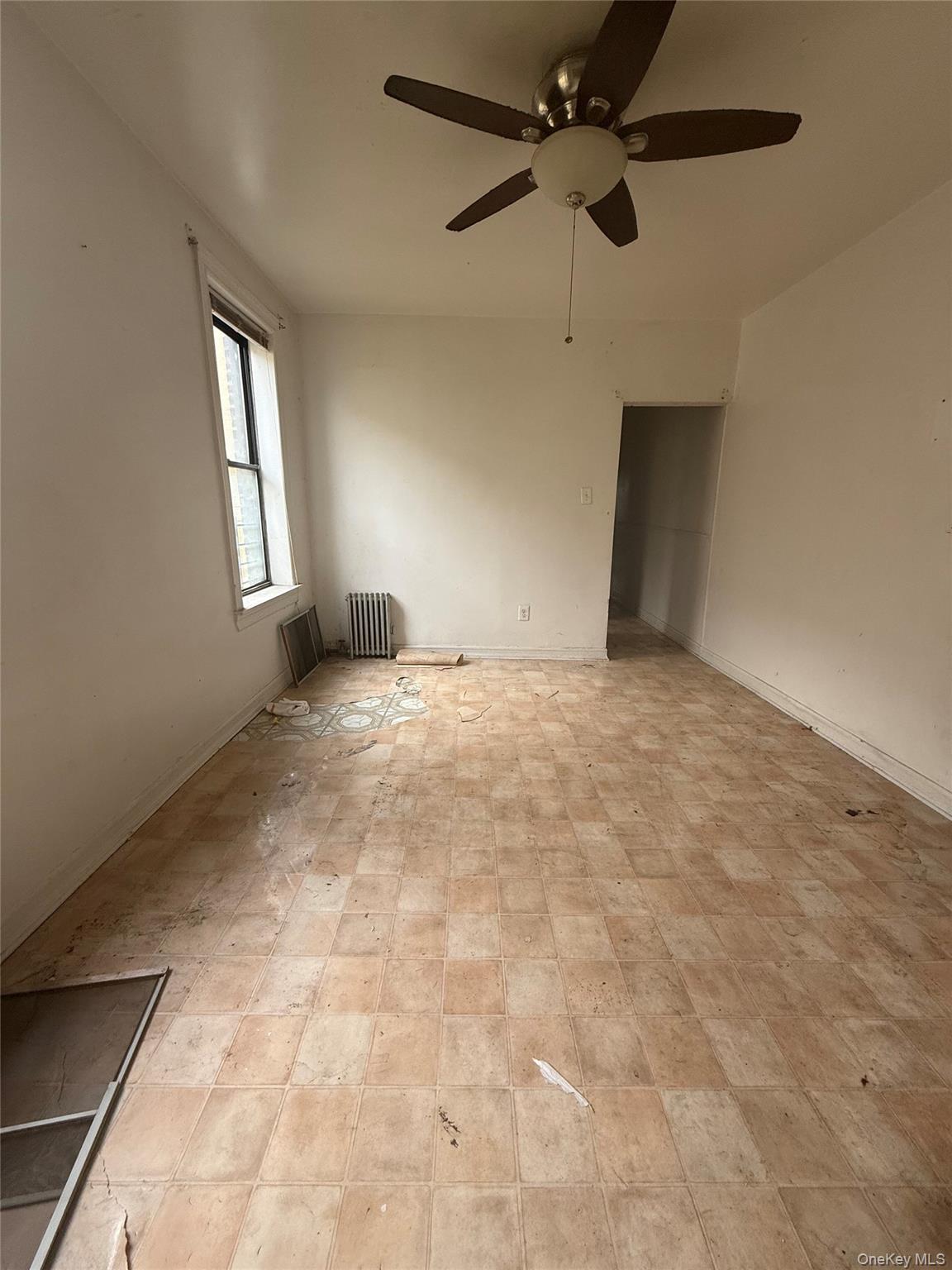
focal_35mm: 14
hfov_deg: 85.7
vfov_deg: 102.1
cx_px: 476
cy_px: 635
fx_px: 513
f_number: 2.2
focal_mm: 2.22
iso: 160
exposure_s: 1/99
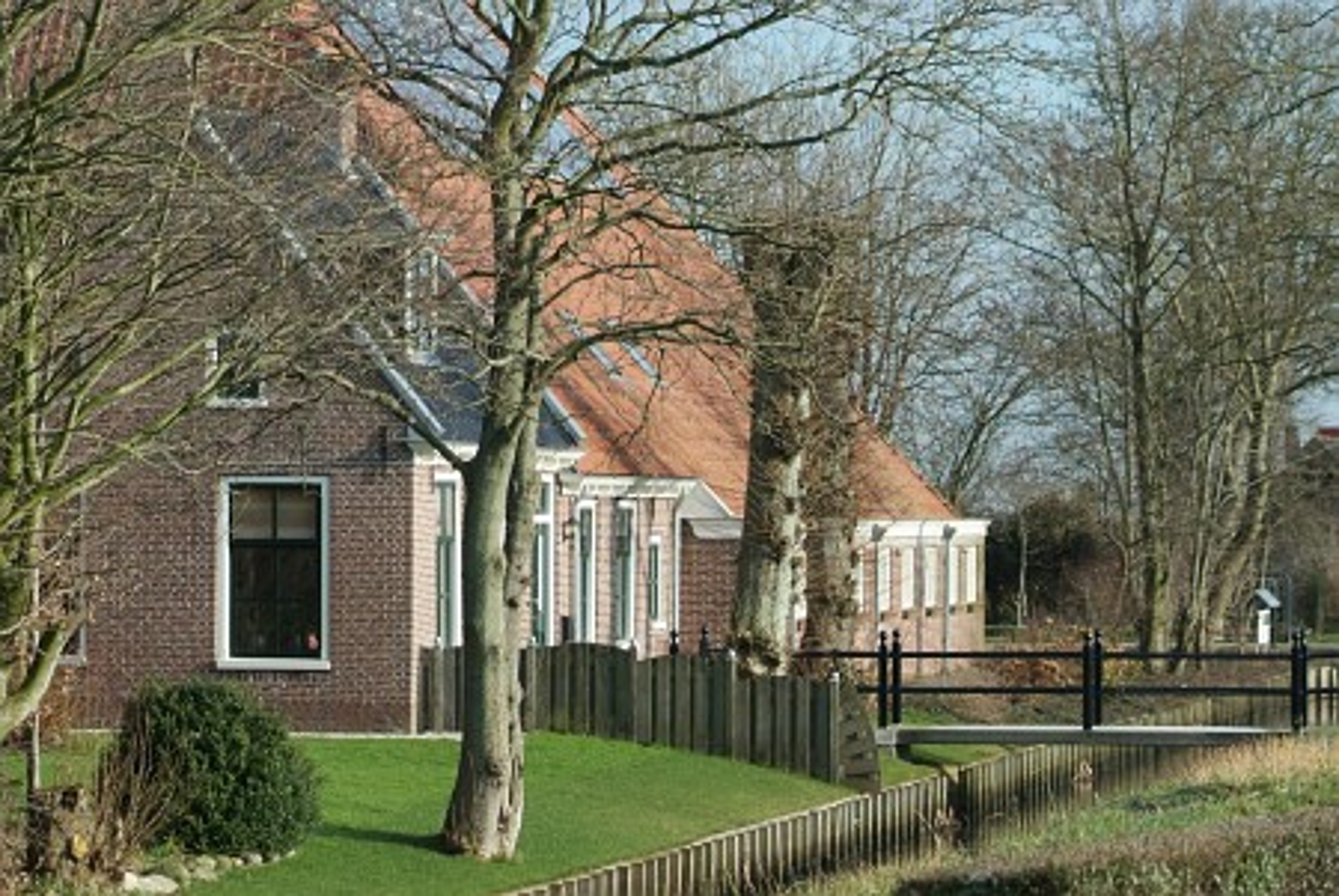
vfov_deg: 11.7
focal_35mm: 117
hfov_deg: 17.5
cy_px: 448
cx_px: 670
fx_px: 4356
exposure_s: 1/1500
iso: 400
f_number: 4.2
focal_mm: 78
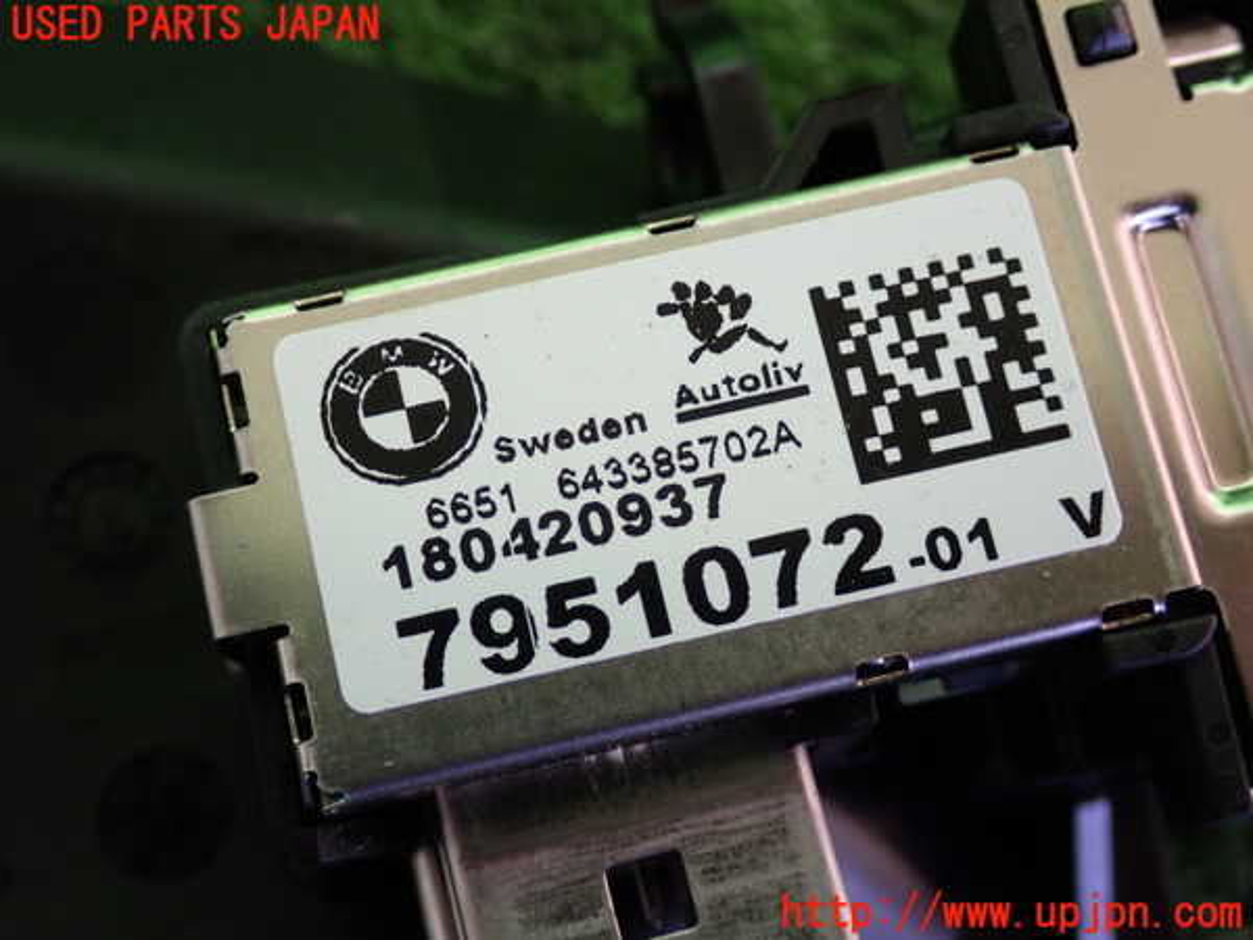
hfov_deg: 33.2
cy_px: 470
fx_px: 2099
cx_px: 626
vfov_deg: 25.2
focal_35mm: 58
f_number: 3.5
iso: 200
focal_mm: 10.35
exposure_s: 1/100
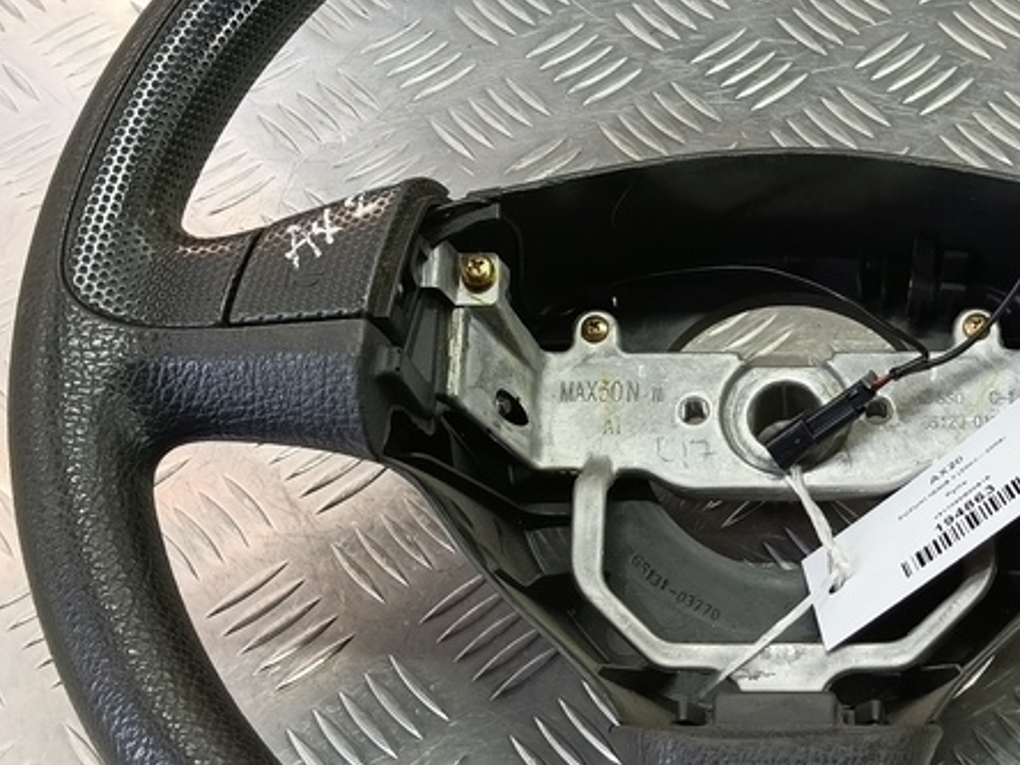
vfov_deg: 27.5
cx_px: 802
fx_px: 1562
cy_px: 434
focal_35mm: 53
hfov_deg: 35.1
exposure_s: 1/50
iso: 149
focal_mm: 4.11
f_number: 1.6
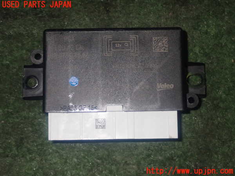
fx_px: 421
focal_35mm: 62
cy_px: 88
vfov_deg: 23.7
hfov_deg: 31.2
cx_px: 118
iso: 640
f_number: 10
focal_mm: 11.09
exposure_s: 1/60
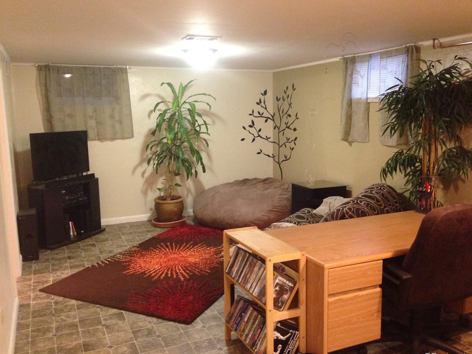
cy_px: 180
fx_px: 464
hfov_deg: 53.9
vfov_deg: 41.8
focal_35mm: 34
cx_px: 231
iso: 400
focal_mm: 4.12
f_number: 2.4
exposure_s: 1/15
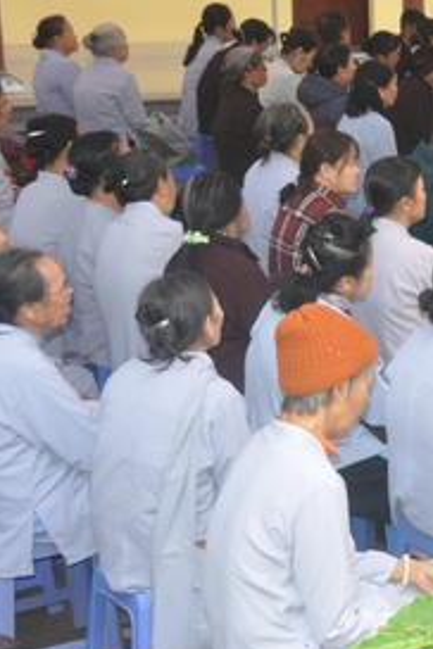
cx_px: 733
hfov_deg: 13.9
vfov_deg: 22.8
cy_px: 283
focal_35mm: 89
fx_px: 1609
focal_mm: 25
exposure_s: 1/60
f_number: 13
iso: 1600
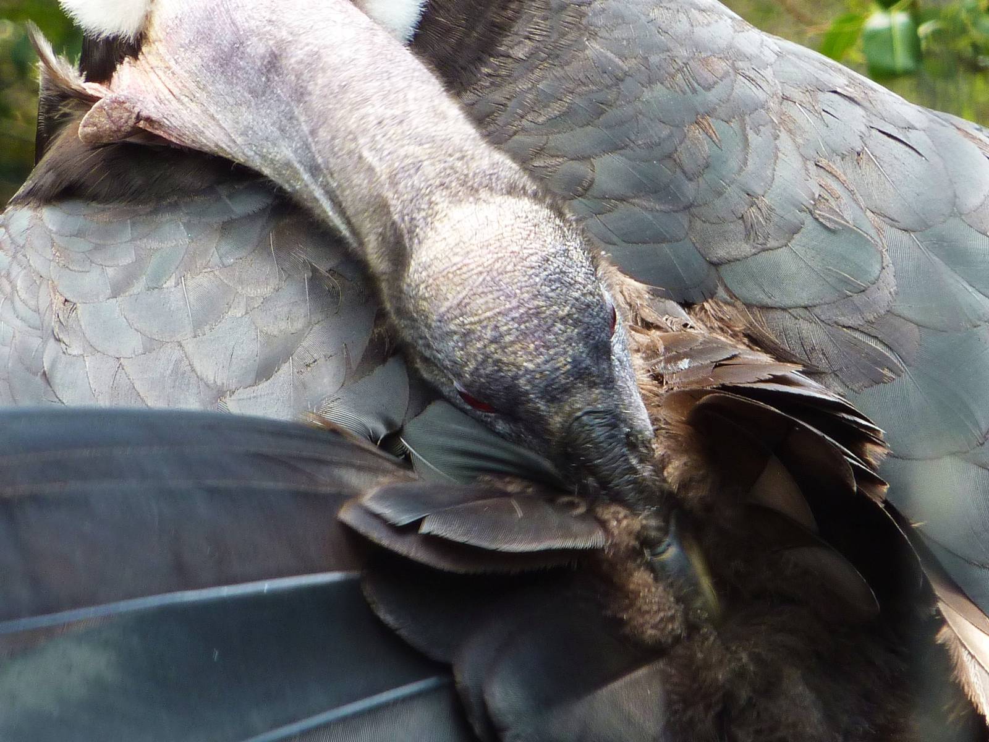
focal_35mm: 502
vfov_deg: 3.0
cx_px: 494
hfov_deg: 3.9
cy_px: 371
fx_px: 14342
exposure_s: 1/60
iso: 100
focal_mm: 45.7
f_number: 4.8
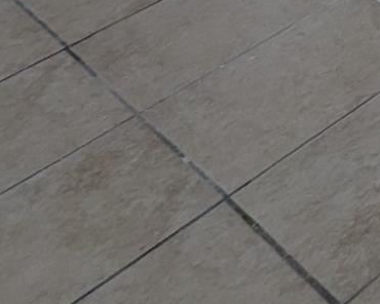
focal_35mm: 70
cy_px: -480
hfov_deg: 13.9
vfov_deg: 13.5
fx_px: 787
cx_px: 981
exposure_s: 1/120
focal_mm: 1.95
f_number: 2.2
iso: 79
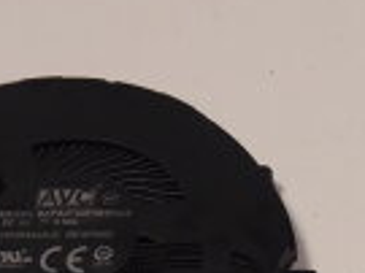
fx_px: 1169
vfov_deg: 13.0
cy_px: 332
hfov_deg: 17.5
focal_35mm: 111
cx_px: 311
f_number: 3.3
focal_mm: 4.3
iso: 200
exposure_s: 1/60
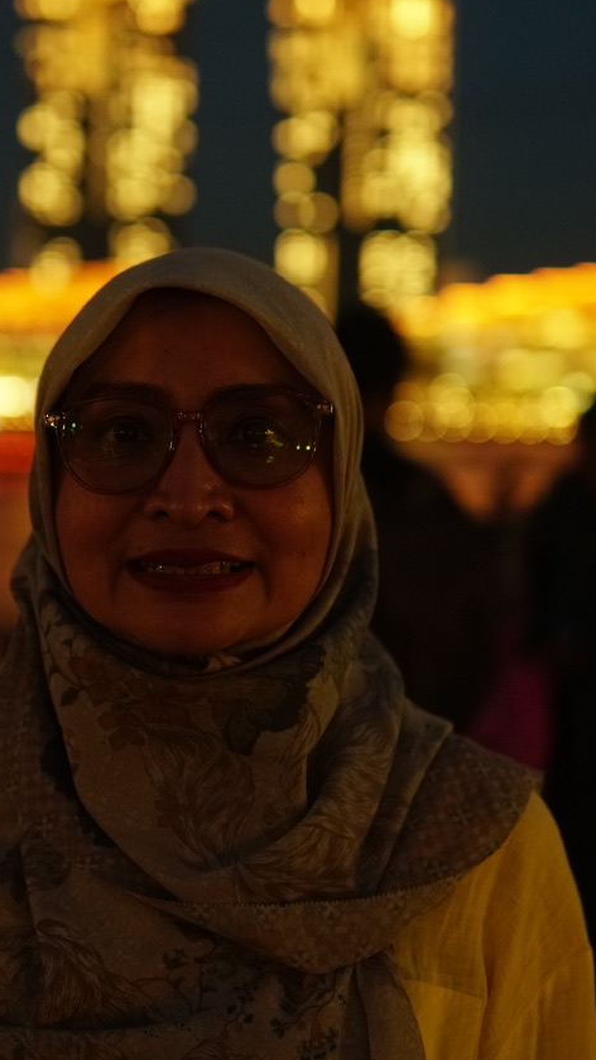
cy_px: 470
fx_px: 1714
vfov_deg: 34.3
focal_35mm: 61
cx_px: 217
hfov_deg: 19.7
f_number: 1.6
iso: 1250
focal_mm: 30
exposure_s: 1/60
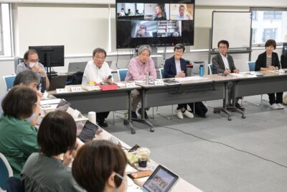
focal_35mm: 52
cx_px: 144
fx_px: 415
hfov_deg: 38.2
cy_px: 96
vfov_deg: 26.0
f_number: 7.1
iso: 3200
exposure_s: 1/160
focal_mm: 52
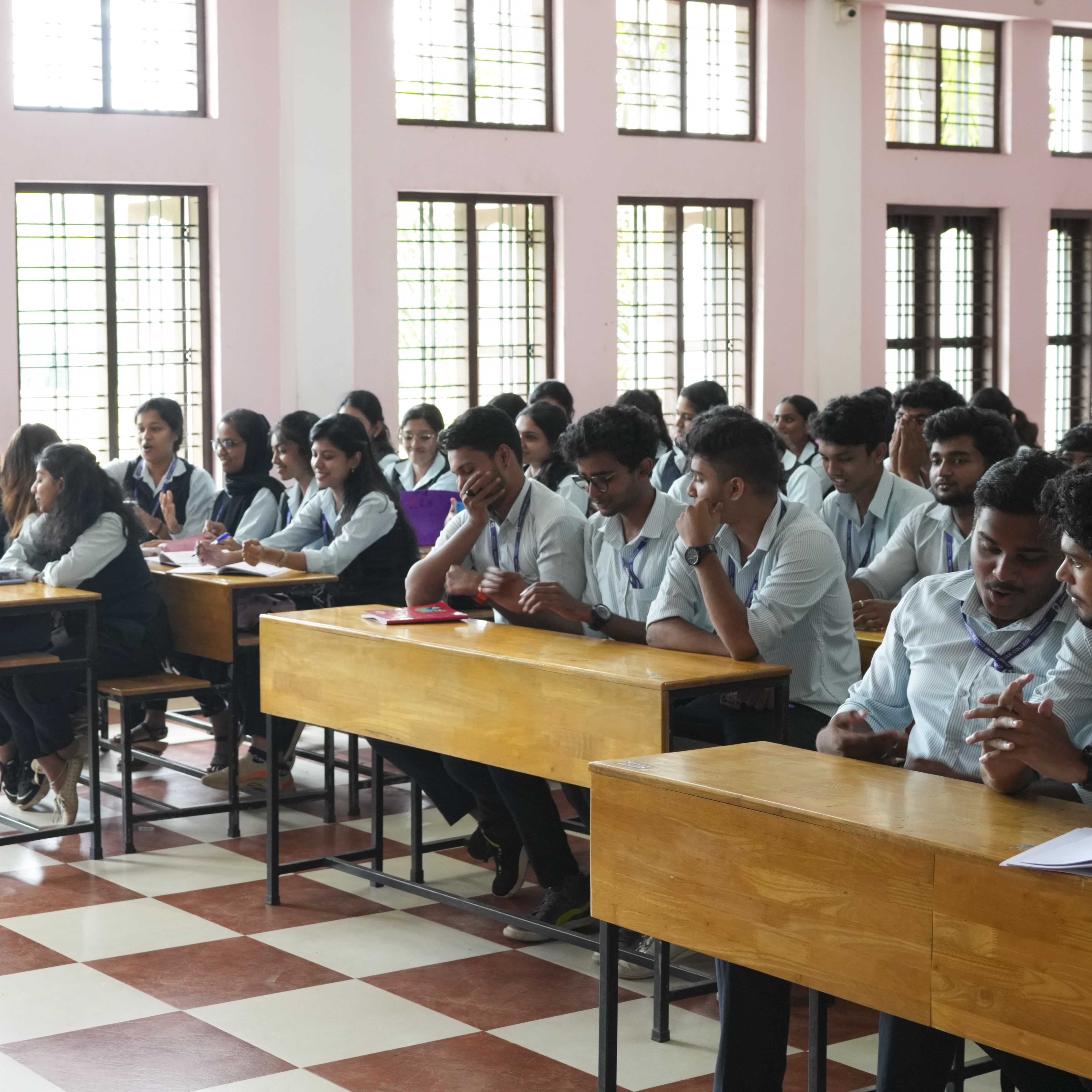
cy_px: 530
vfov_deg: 26.5
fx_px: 2320
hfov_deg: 25.7
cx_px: 117
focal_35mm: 65
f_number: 4.5
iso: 1600
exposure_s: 1/100
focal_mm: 35
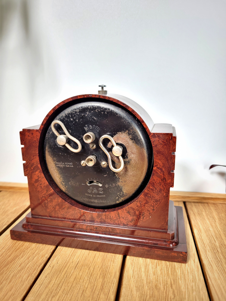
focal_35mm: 26
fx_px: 226
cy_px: 150
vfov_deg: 67.3
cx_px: 113
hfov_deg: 53.1
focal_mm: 5.4
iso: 40
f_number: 1.8
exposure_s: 1/130
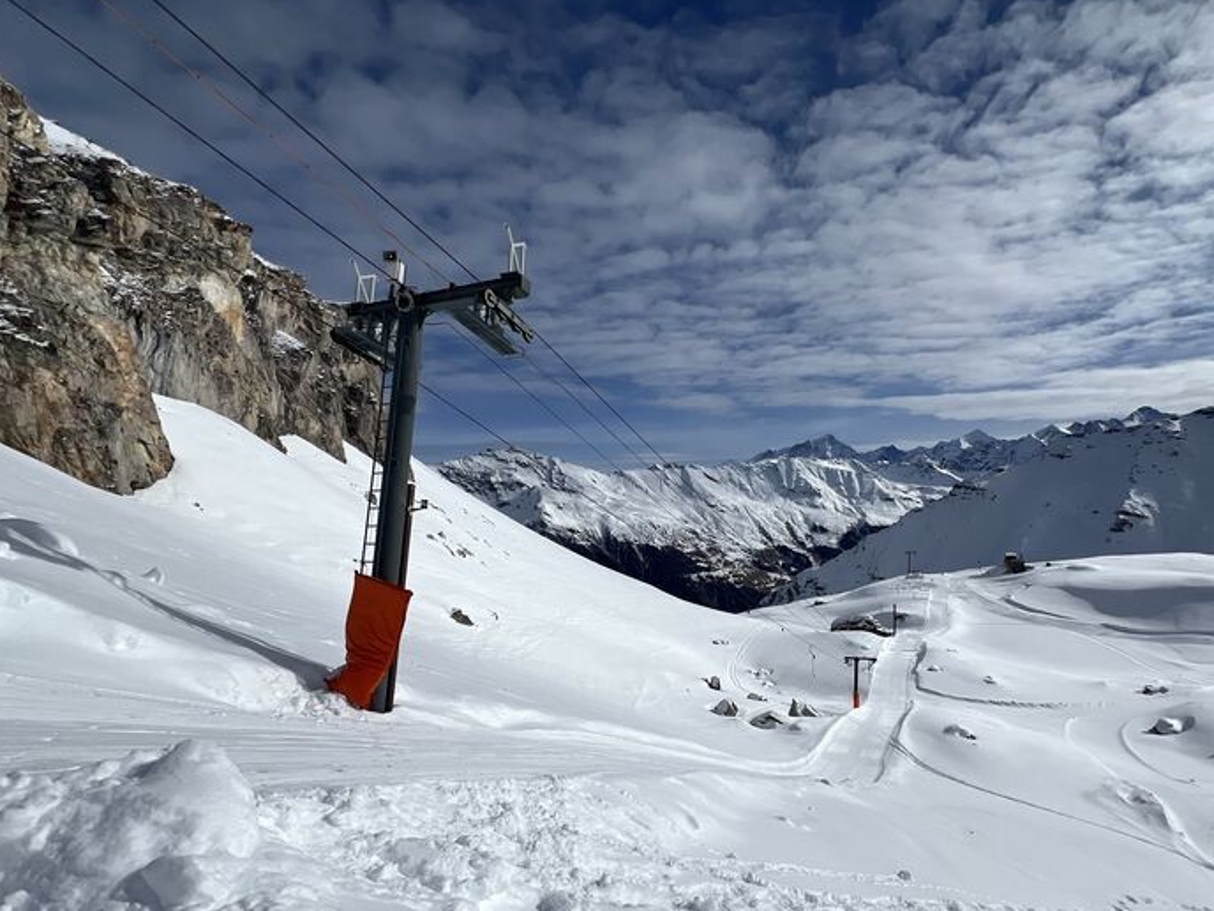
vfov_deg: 73.3
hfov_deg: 90.6
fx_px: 596
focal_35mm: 17
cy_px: 578
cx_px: 683
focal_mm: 1.57
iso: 25
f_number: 1.8
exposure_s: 1/8547
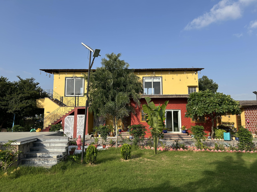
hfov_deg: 67.3
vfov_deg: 53.1
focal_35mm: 26
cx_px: 128
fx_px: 193
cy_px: 96
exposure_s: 1/3571
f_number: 1.5
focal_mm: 5.7
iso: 50
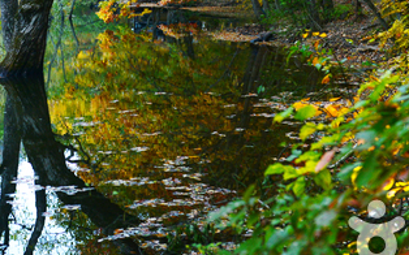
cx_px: 108
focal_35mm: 91
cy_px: -20
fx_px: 1014
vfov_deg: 14.1
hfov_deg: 22.6
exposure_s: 1/30
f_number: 4
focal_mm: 40
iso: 500
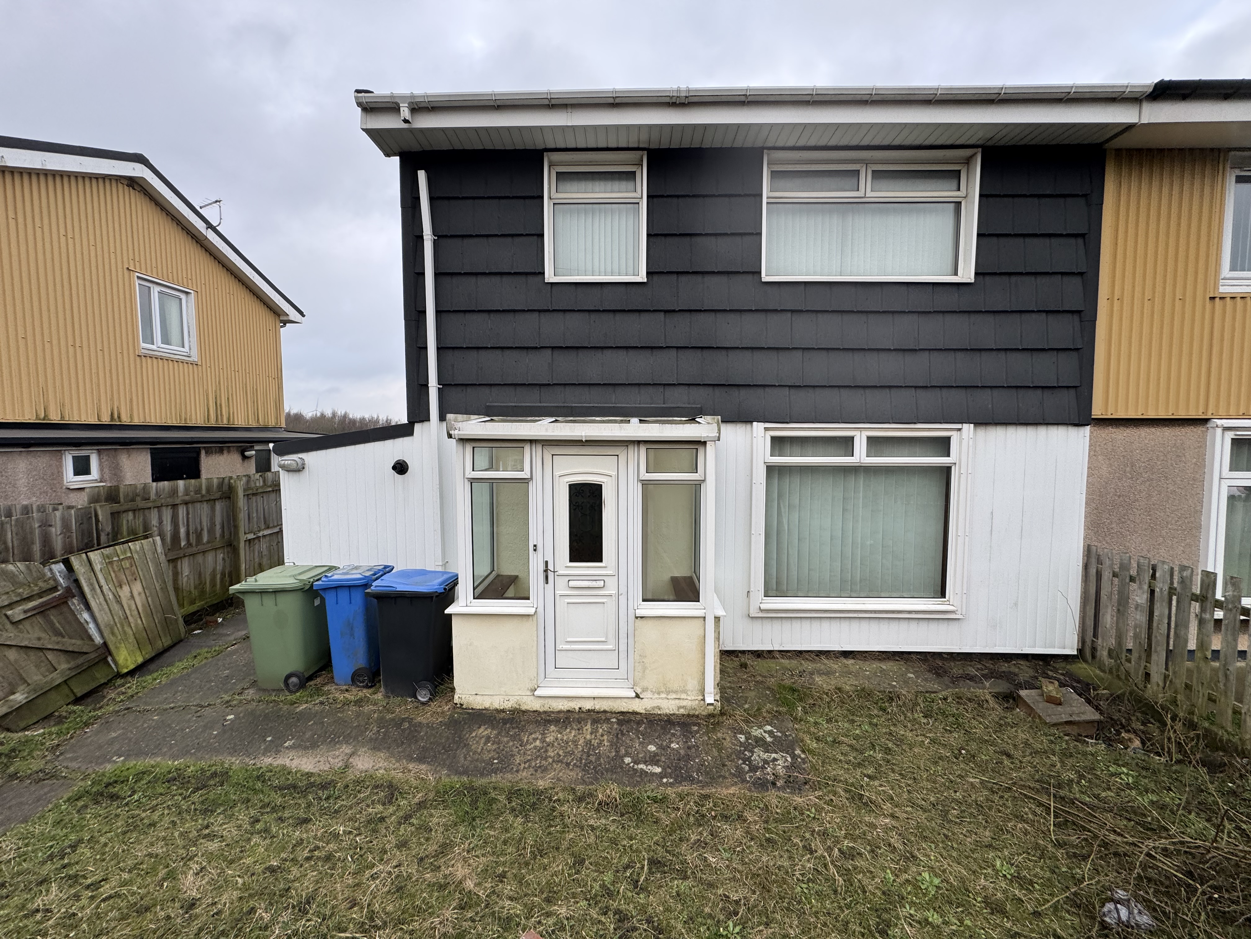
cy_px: 470
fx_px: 506
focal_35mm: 14
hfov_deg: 102.1
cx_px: 626
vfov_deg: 85.7
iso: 40
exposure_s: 1/238
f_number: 2.2
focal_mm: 2.22
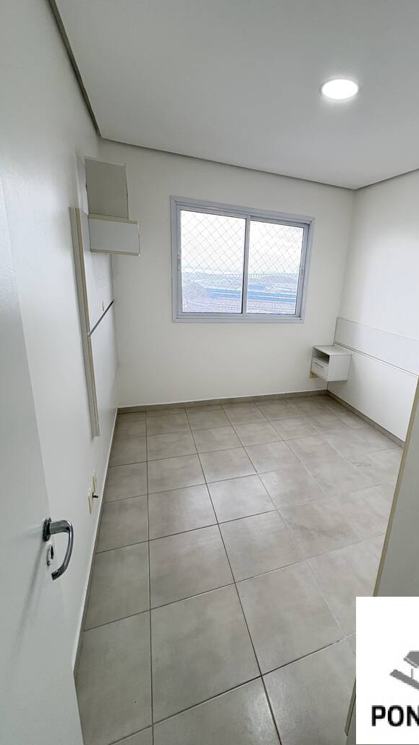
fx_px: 316
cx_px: 275
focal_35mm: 16
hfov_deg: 65.5
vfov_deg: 99.3
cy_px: 361
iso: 125
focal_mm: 2.22
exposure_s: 1/99
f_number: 2.2
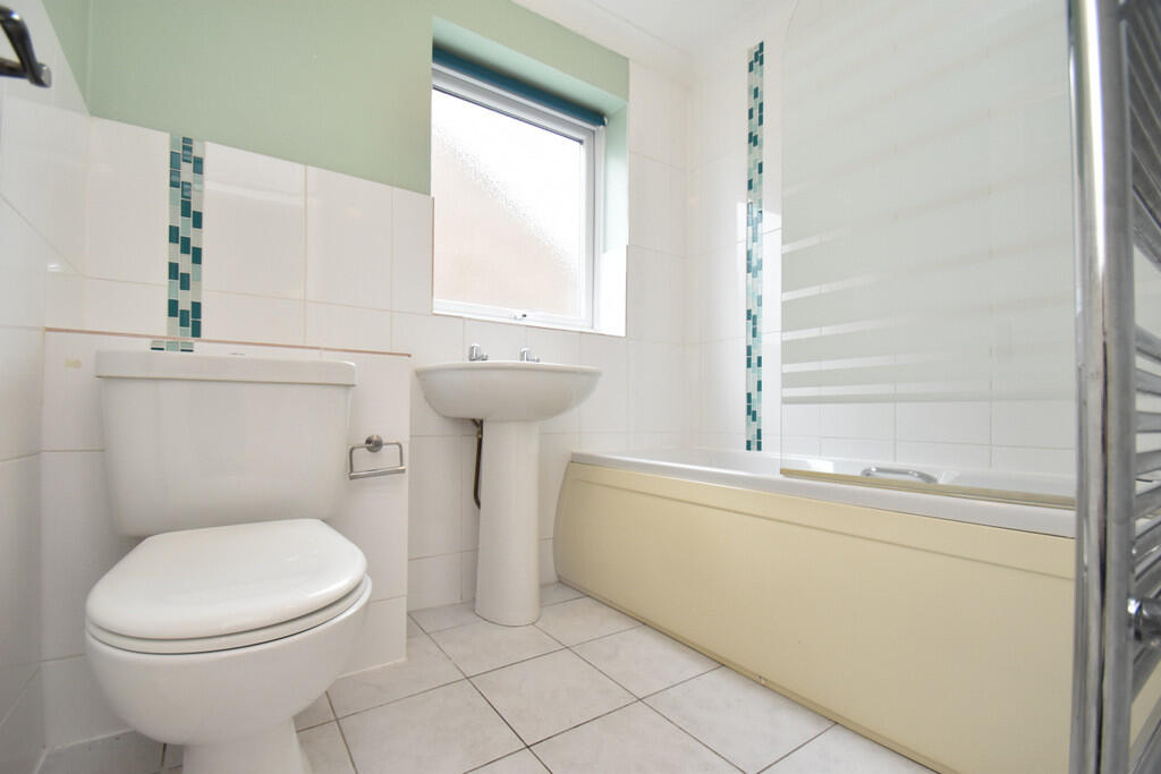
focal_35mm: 15
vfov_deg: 77.3
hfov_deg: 100.4
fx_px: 484
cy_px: 387
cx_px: 580
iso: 800
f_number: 4.5
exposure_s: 1/160
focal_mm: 10
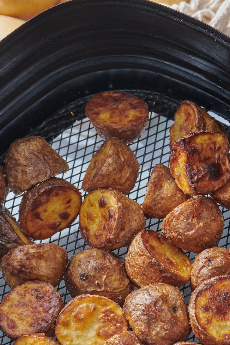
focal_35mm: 173
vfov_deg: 11.9
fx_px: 1658
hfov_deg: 7.9
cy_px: 254
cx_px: 94
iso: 320
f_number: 14
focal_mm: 105
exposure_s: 1/250
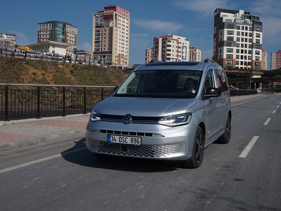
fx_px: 337
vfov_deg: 34.7
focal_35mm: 42
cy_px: 104
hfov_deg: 45.2
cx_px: 140
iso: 100
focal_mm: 25
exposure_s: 1/125
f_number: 18
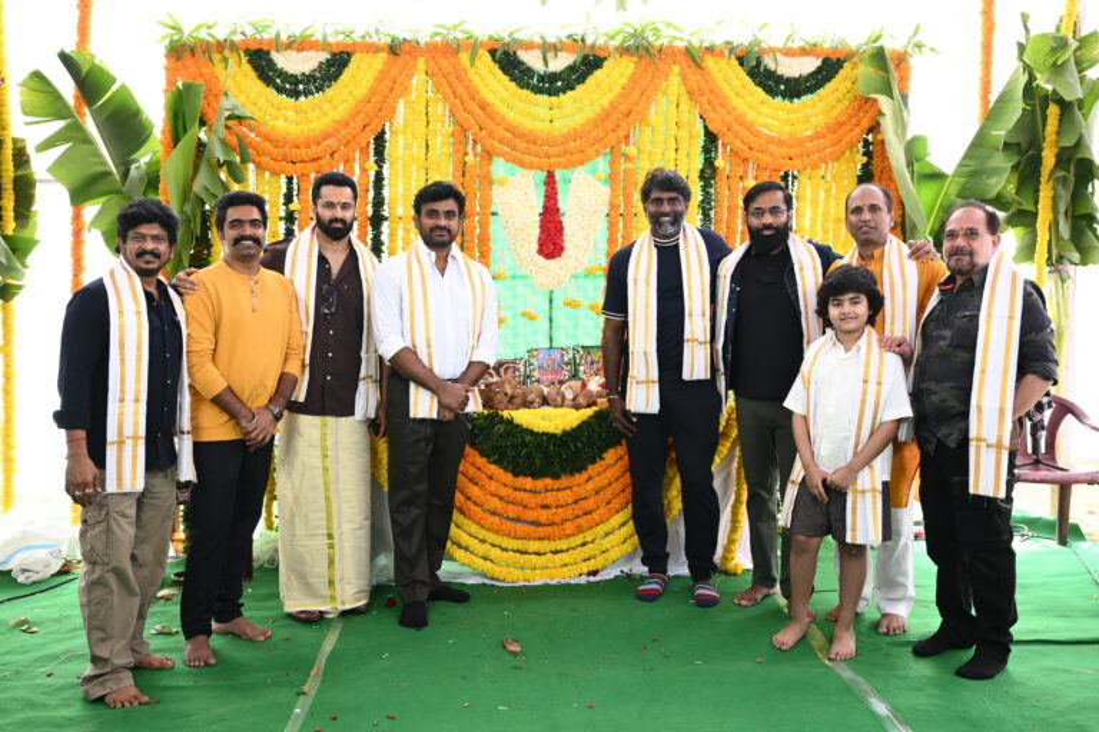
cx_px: 550
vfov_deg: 40.0
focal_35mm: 33
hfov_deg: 57.2
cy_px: 366
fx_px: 1007
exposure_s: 1/200
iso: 400
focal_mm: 33
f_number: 5
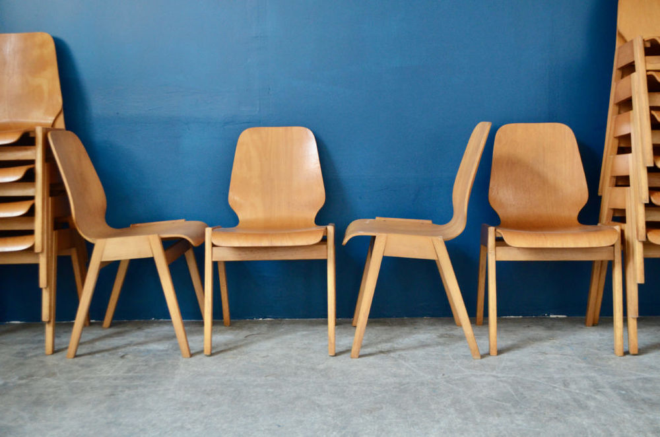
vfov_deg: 31.7
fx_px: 768
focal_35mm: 42
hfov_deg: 46.5
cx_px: 330
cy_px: 218
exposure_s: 1/15
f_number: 4.5
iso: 1250
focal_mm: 28
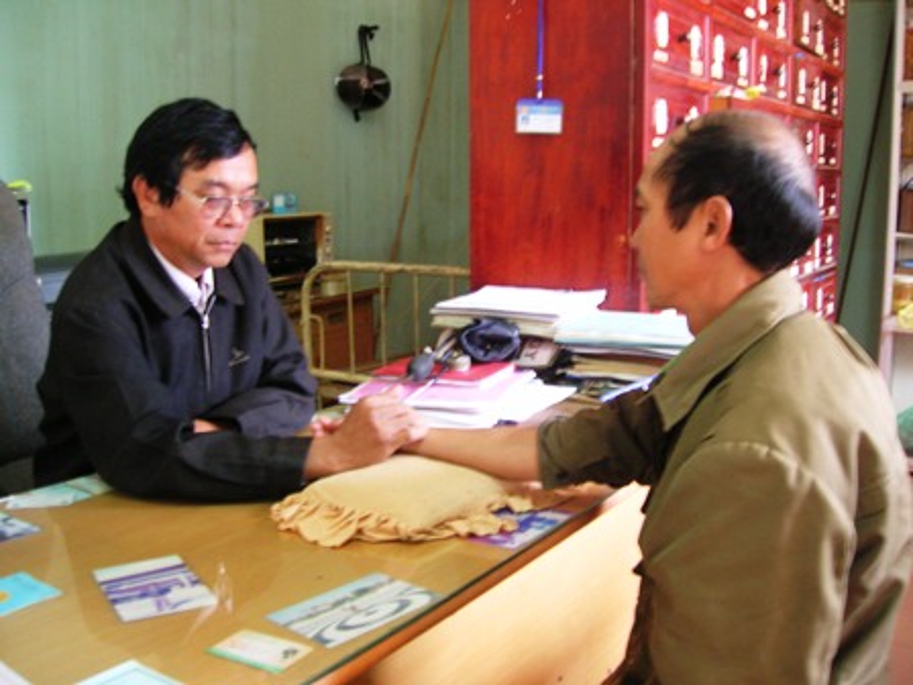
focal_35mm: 34
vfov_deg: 41.8
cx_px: 456
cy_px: 342
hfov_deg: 54.0
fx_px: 897
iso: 110
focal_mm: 5.7
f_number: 2.9
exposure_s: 1/3.8
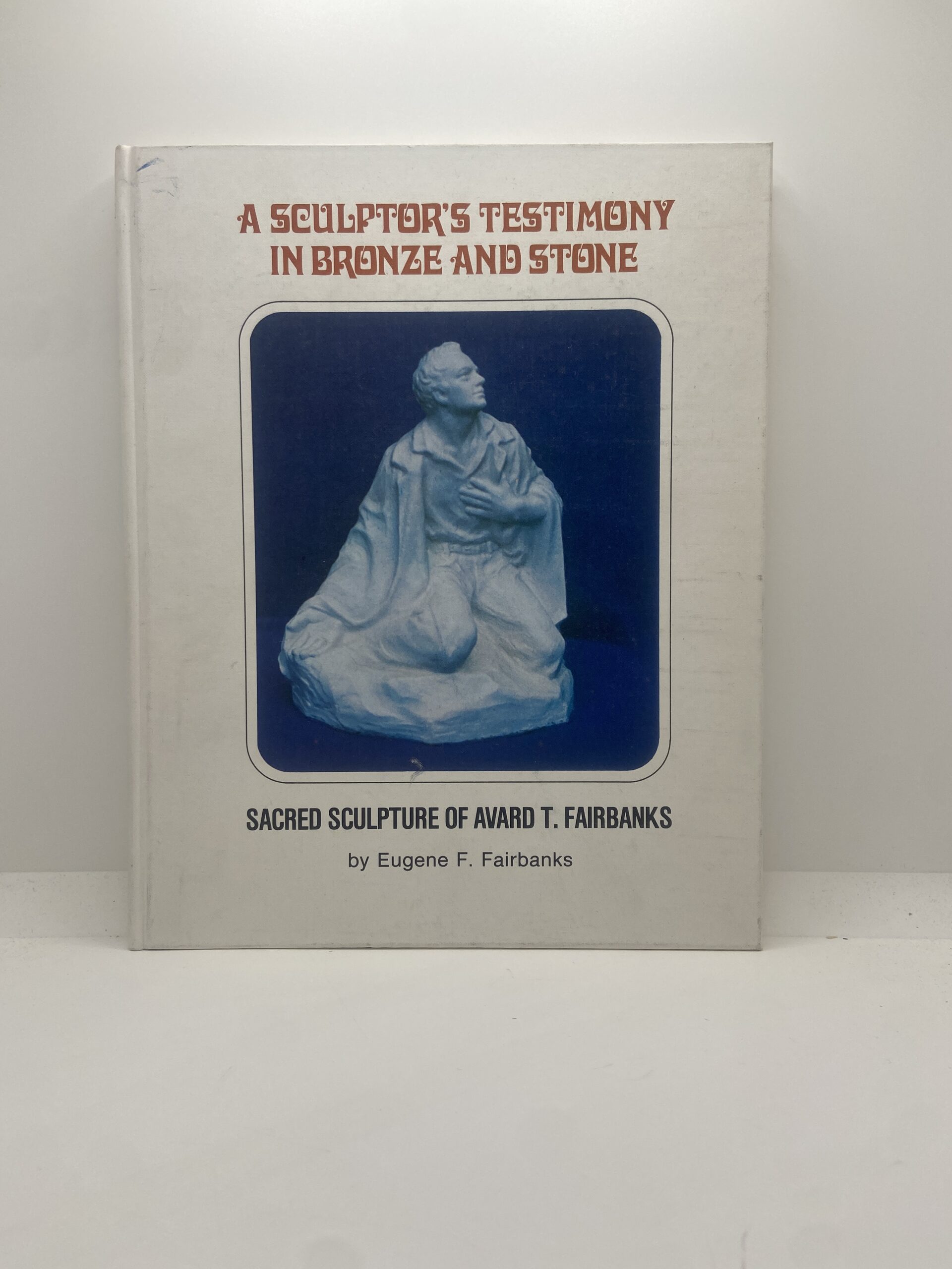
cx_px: 476
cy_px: 634
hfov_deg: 53.1
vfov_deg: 67.3
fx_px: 953
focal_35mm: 26
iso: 32
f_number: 1.8
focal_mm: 4.25
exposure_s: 1/417
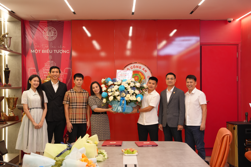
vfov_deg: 24.6
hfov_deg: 36.2
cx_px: 126
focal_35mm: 55
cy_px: 84
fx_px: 384
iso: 1600
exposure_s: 1/160
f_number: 4.5
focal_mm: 55.1
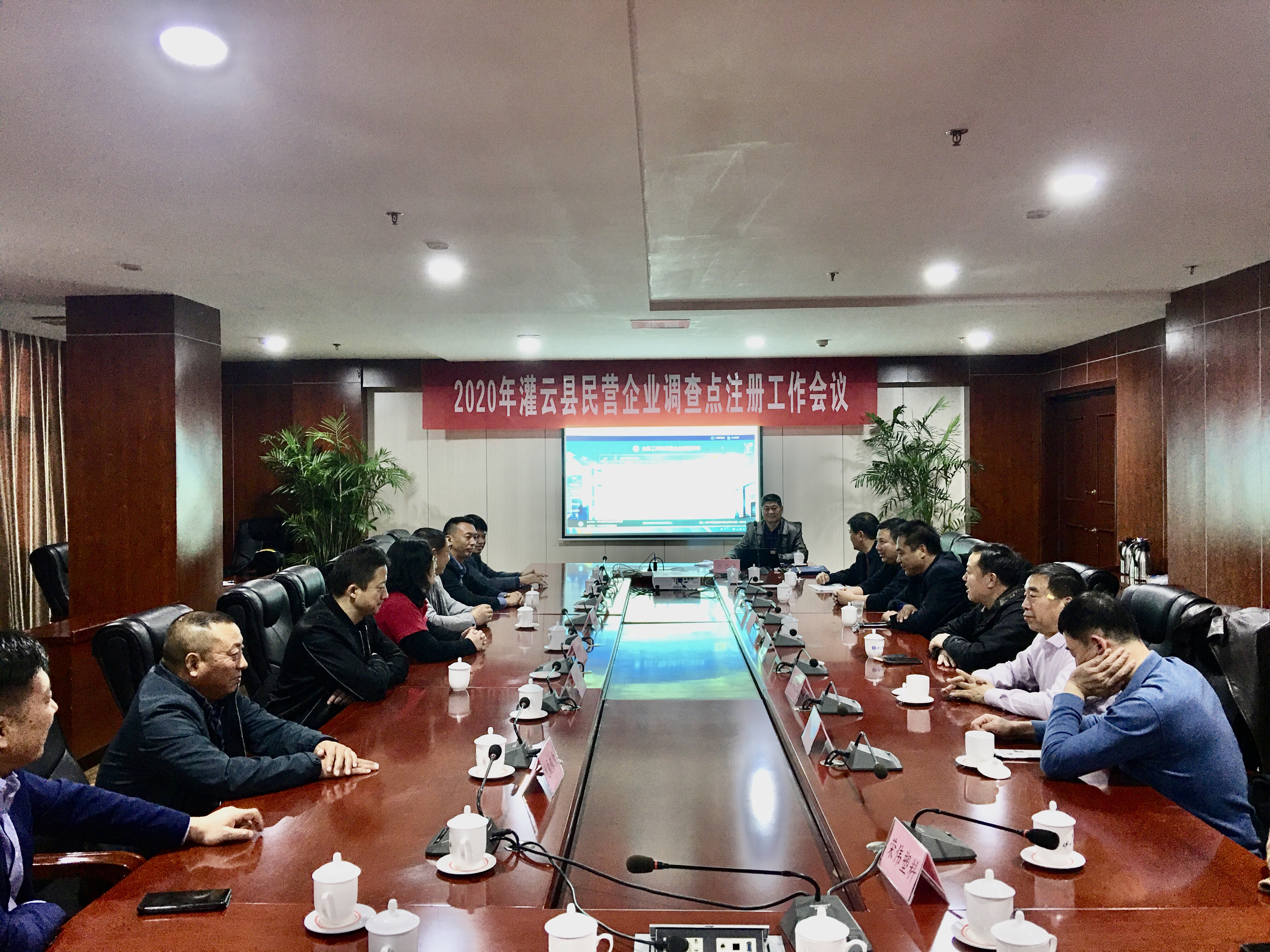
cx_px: 635
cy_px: 476
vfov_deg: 48.2
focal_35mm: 29
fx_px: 1064
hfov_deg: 61.7
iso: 64
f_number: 2.2
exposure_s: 1/17
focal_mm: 4.15
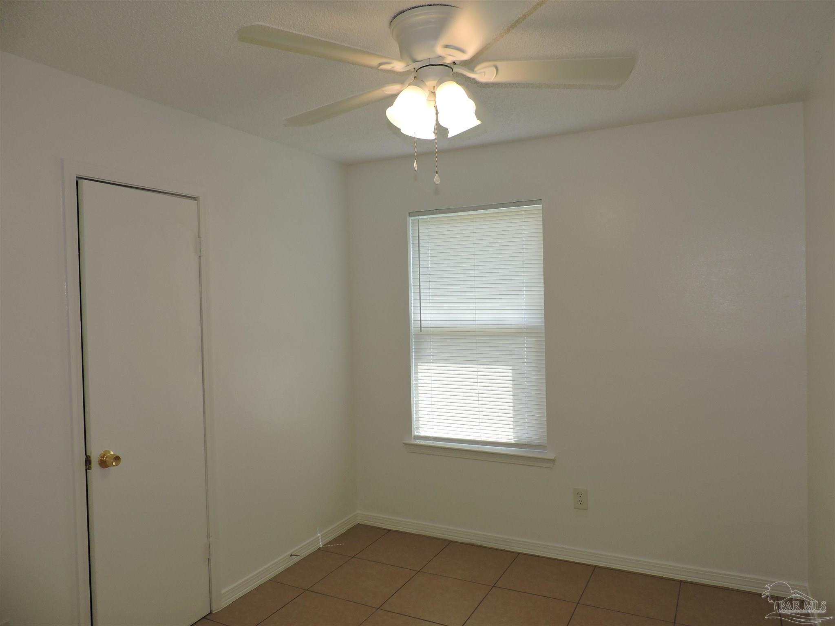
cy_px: 313
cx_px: 418
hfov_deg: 71.6
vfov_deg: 56.8
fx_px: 579
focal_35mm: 24
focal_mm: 4.3
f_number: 3
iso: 100
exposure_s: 1/100
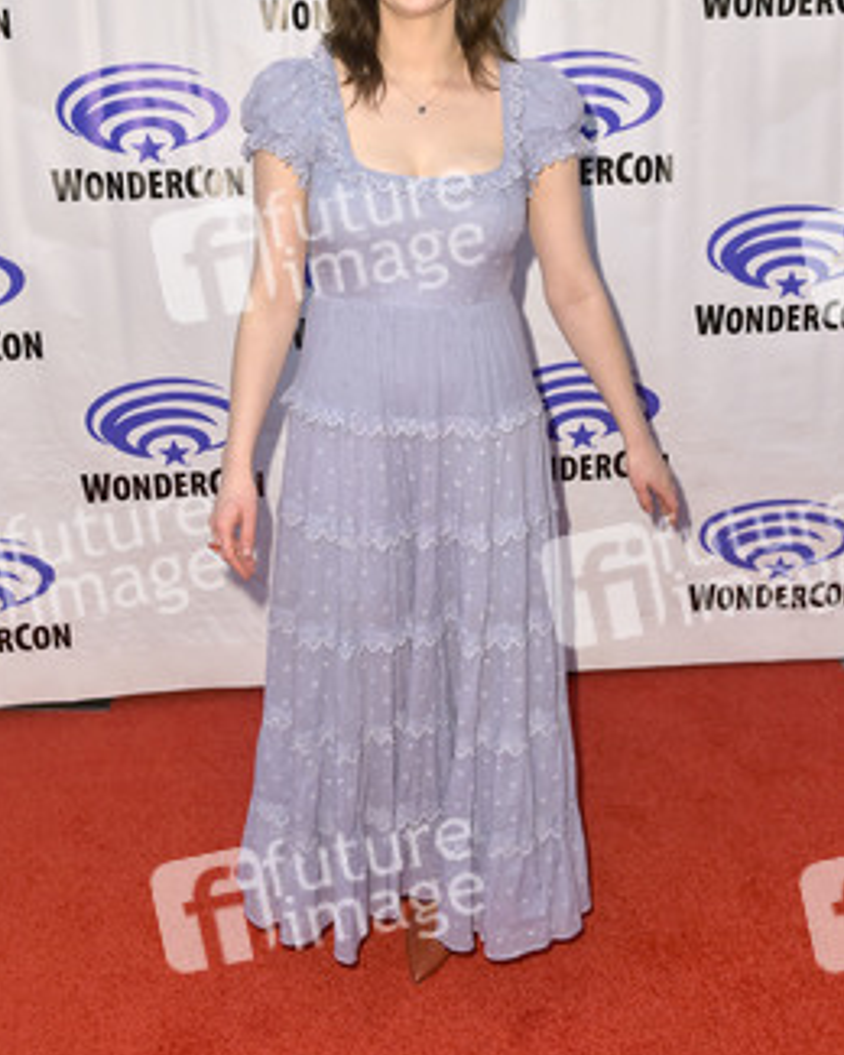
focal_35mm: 37
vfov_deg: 48.7
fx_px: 1155
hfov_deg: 40.1
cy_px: 409
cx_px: 414
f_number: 4.5
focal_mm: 32
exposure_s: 1/250
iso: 320
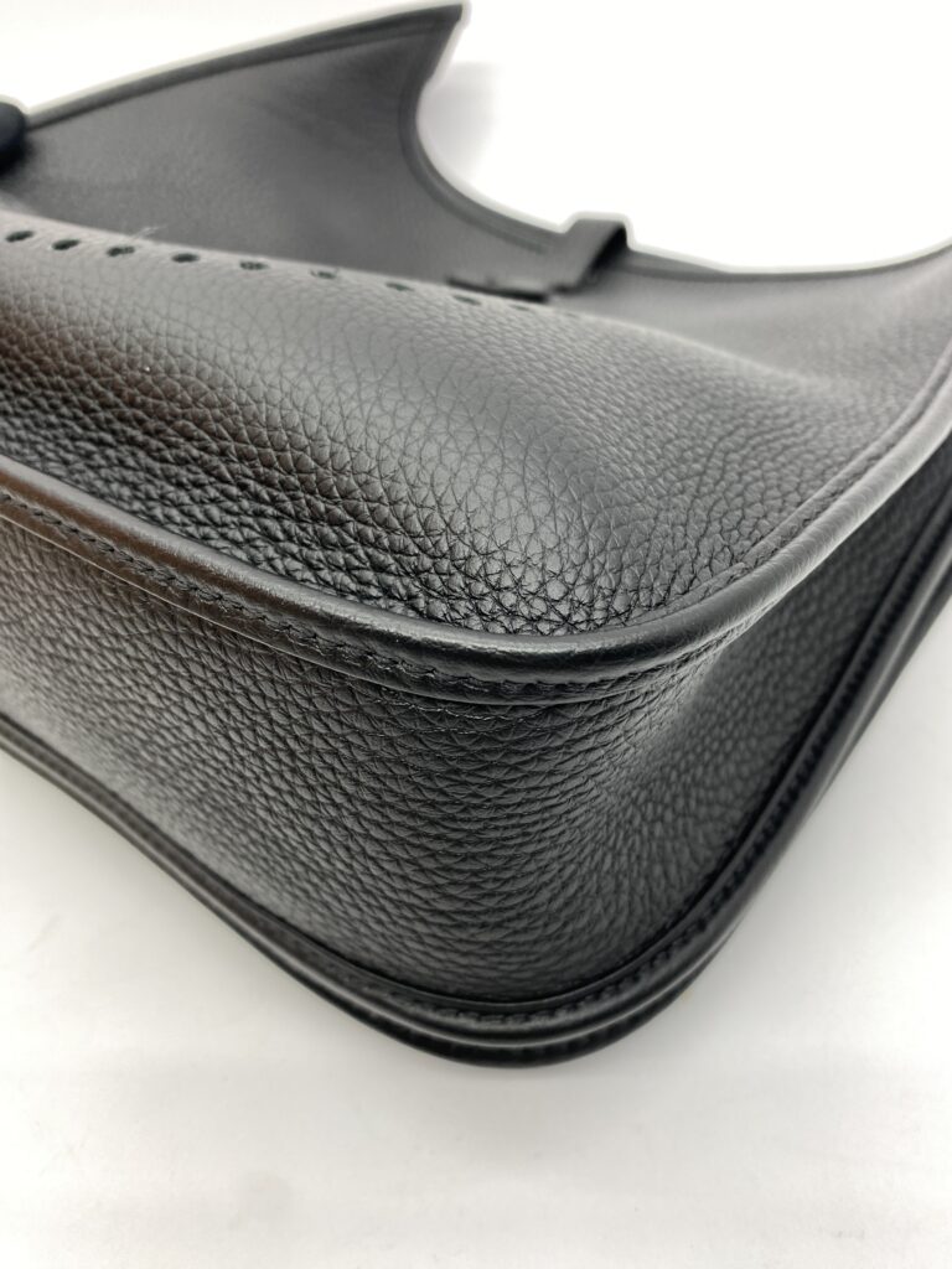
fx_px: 917
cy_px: 634
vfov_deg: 69.4
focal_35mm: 25
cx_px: 476
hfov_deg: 54.9
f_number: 1.8
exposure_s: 1/100
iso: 50
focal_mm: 4.25
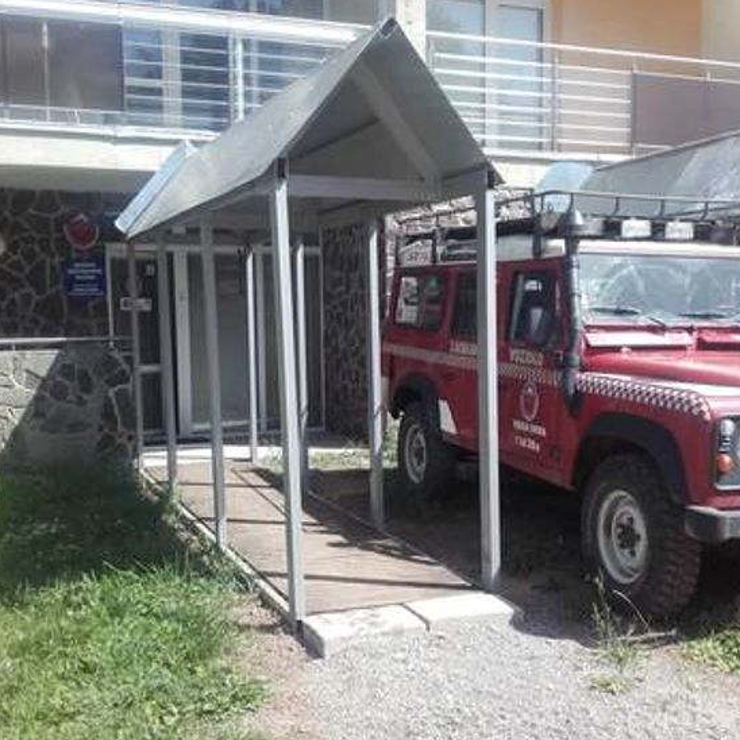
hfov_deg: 43.9
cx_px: 356
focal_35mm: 38
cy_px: 371
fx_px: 919
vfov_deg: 43.9
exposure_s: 1/528
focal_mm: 3.31
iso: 50
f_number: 2.2
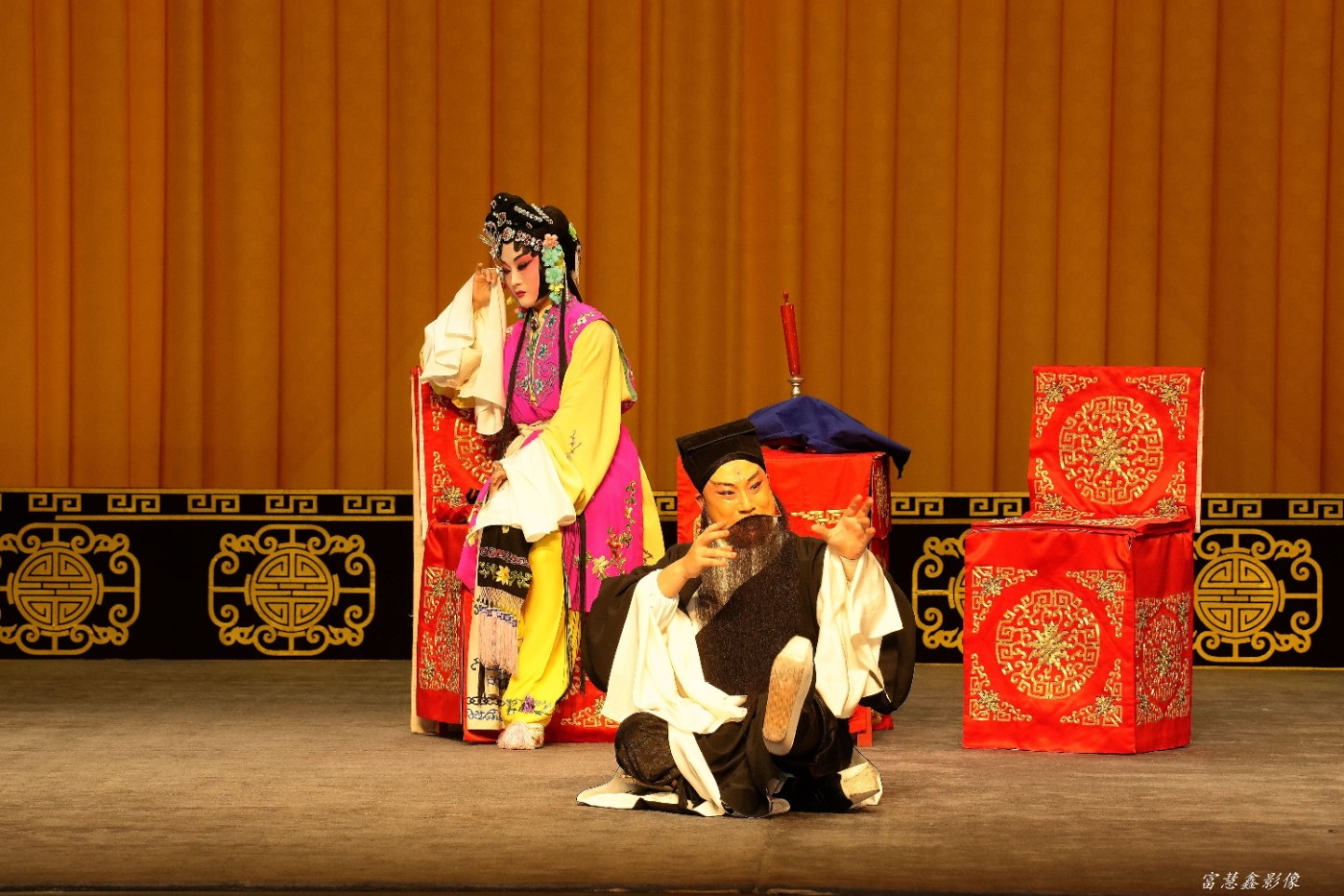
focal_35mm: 137
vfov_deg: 10.0
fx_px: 5114
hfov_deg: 15.0
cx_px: 672
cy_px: 448
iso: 800
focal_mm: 137
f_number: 6.3
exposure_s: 1/160
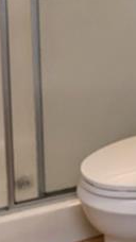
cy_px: -24
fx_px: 552
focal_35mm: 86
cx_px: 223
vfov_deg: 23.3
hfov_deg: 13.0
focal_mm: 2.02
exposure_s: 1/158
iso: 50
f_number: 1.7
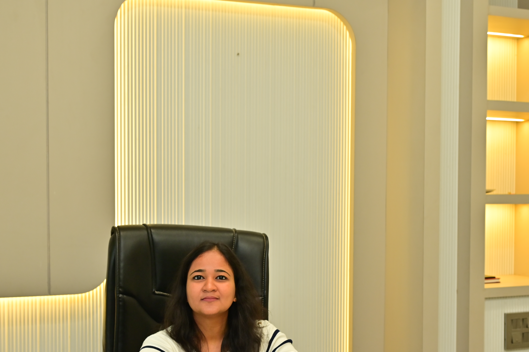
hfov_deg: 37.5
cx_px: 263
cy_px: 225
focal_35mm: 53
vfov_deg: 25.4
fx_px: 778
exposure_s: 1/100
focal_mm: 38
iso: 500
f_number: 4.5
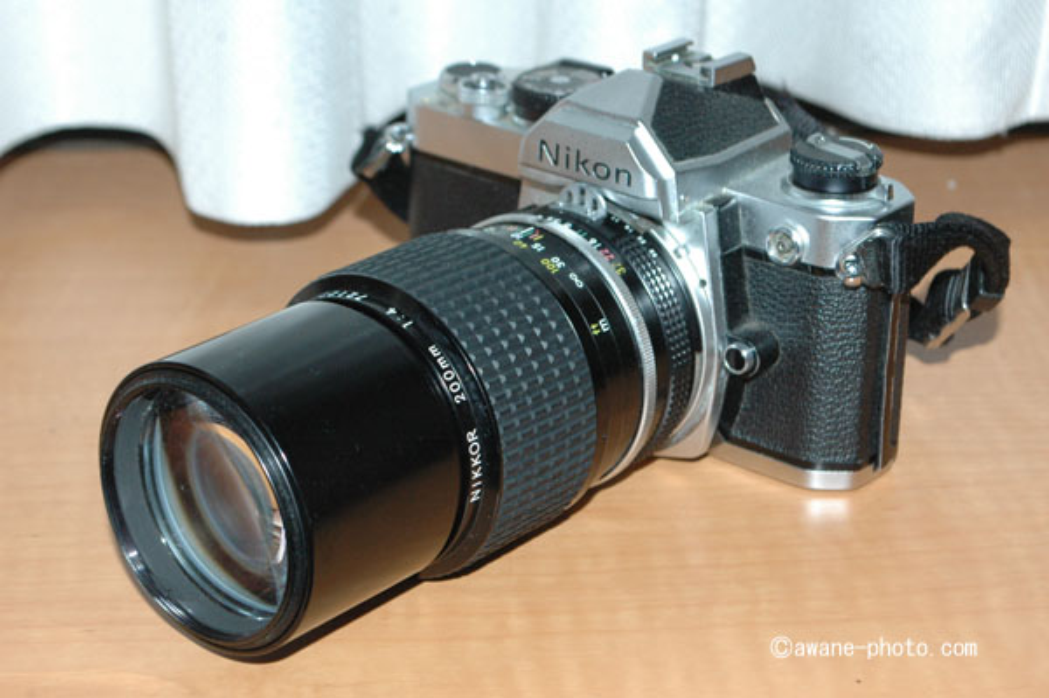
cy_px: 349
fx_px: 2402
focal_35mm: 82
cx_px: 524
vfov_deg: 16.5
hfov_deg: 24.6
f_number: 8
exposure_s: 1/60
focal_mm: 55
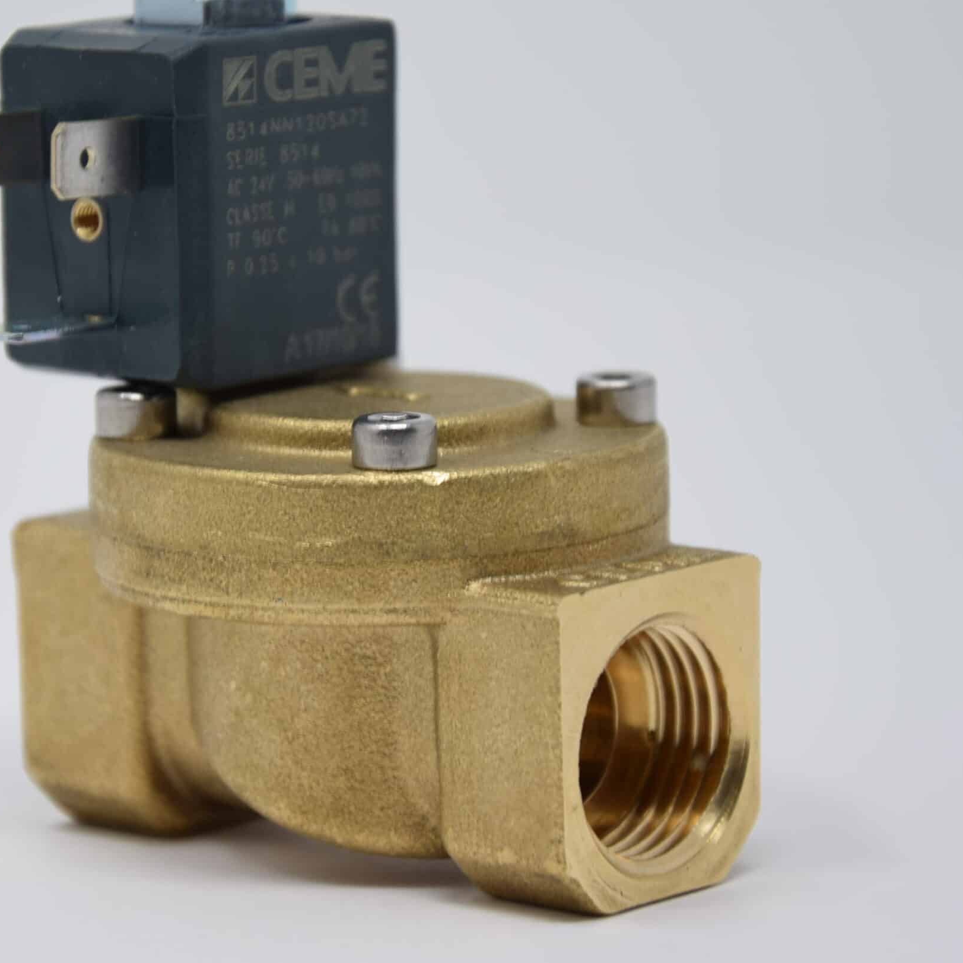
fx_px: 7483
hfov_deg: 7.4
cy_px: 437
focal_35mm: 238
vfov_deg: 7.4
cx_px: 316
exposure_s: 1/25
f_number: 5.6
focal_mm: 105
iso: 100
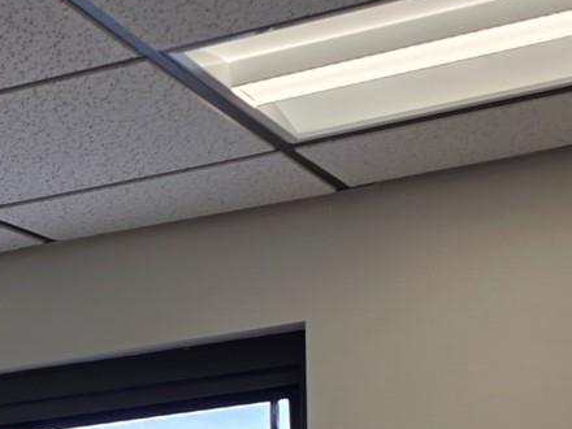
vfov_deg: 12.2
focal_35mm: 107
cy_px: 859
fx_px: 1768
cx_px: -31
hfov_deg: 17.8
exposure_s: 1/120
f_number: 1.7
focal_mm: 6.3
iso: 20
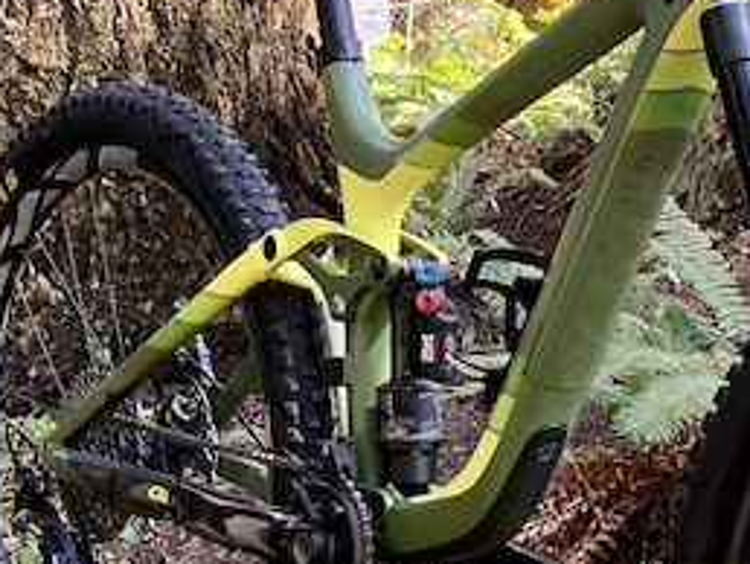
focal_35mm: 161
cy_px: 456
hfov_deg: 12.2
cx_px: 544
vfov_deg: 9.2
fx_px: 3492
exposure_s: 1/122
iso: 100
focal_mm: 6
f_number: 2.4
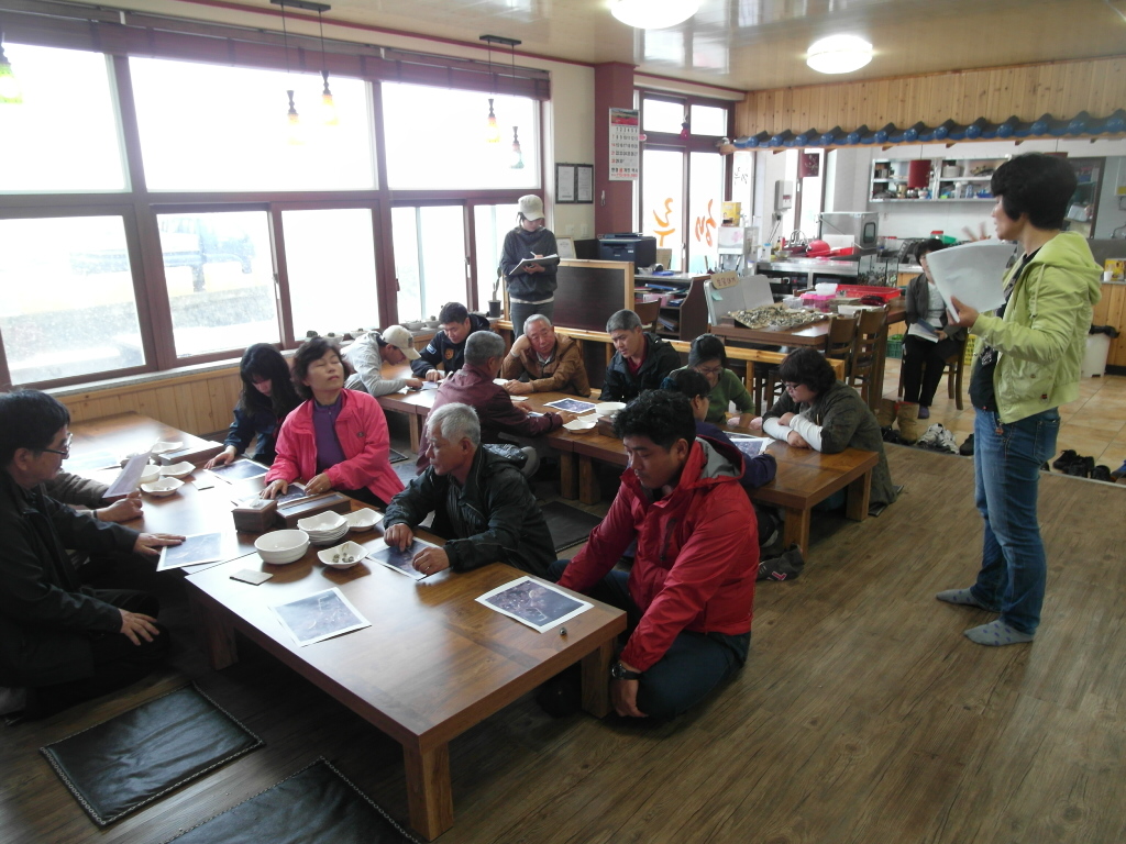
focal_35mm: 24
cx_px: 563
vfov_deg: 56.8
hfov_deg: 71.6
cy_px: 422
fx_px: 781
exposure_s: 1/30
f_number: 2.5
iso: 160
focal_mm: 5.2
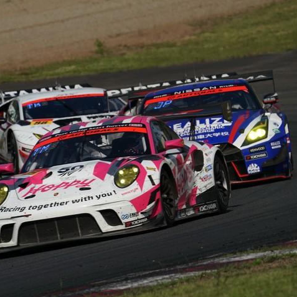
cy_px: 149
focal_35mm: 769
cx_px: 98
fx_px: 7465
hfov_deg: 2.3
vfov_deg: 2.3
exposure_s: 1/800
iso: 200
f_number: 11
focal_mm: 600
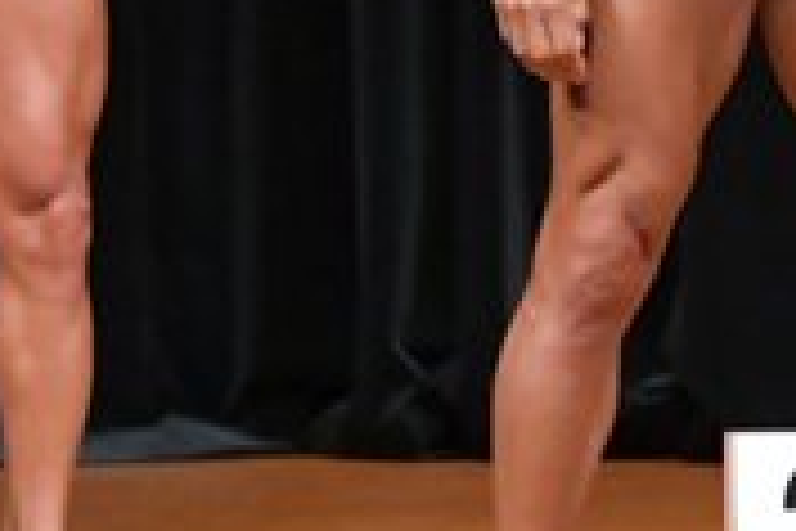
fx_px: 23281
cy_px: -122
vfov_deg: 1.3
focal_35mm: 1053
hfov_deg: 2.0
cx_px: 848
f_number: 5.6
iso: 6400
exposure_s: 1/400
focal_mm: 160
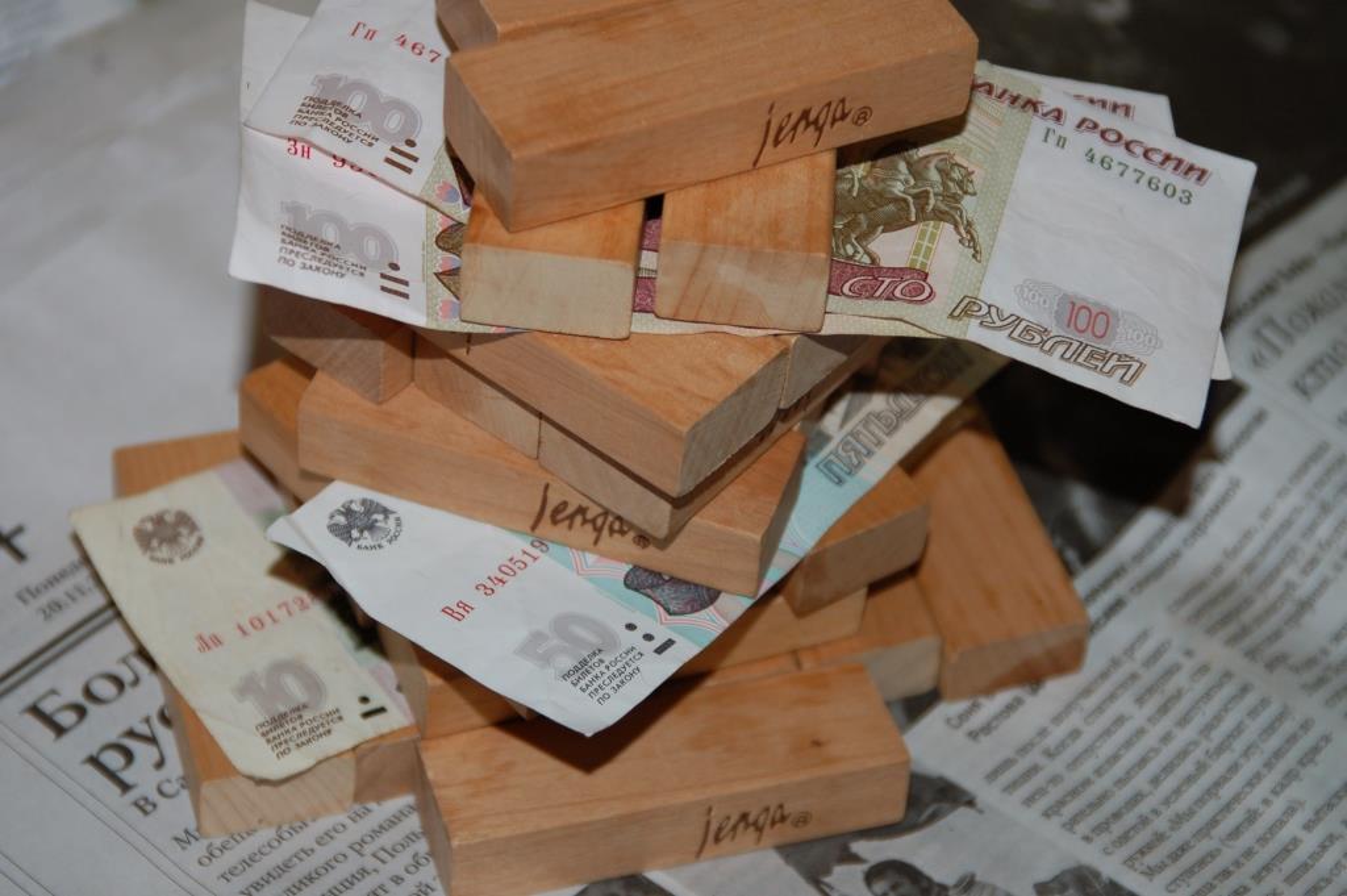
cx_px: 674
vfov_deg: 15.7
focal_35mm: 87
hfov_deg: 23.4
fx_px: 3253
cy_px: 448
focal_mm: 58
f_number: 4.5
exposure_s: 1/60
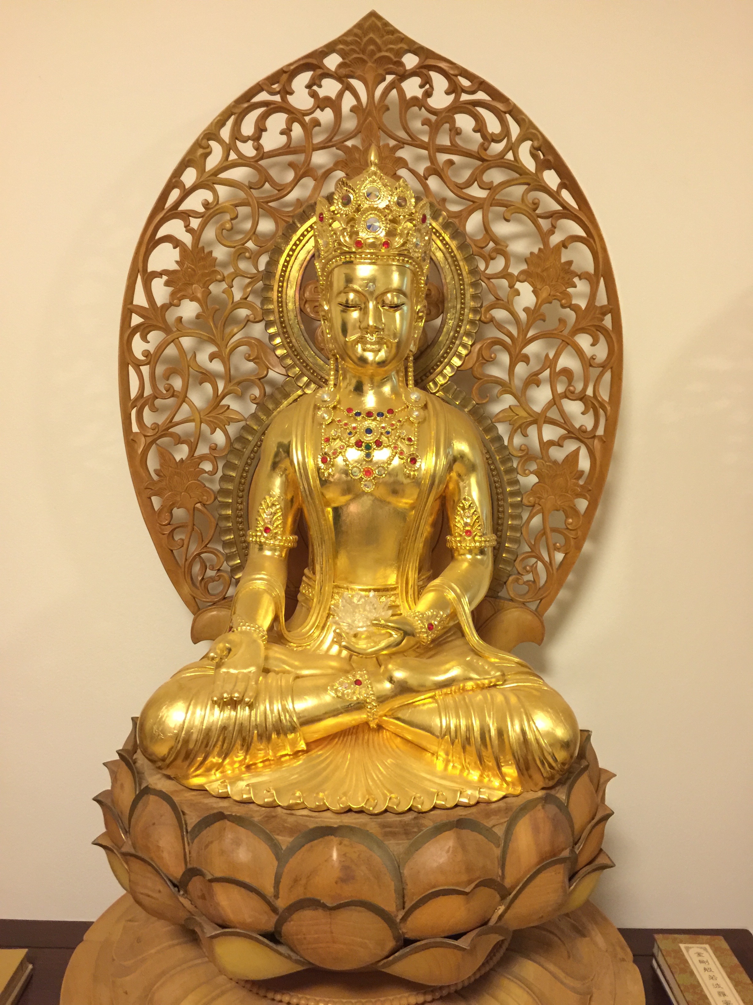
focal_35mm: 29
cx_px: 376
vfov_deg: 61.7
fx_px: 841
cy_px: 502
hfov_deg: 48.2
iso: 125
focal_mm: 4.15
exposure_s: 1/4
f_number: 2.2
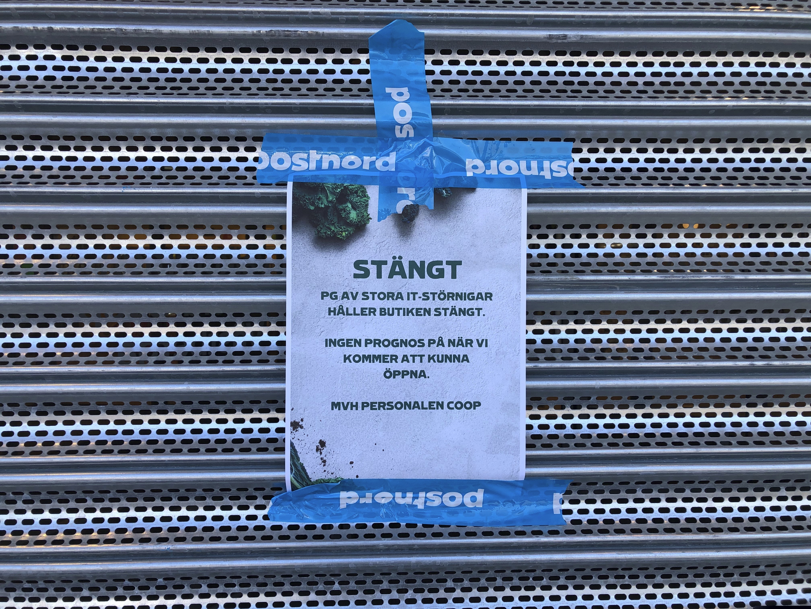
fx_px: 656
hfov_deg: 63.4
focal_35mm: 28
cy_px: 304
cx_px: 406
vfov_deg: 49.7
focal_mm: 3.99
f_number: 1.8
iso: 20
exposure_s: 1/333
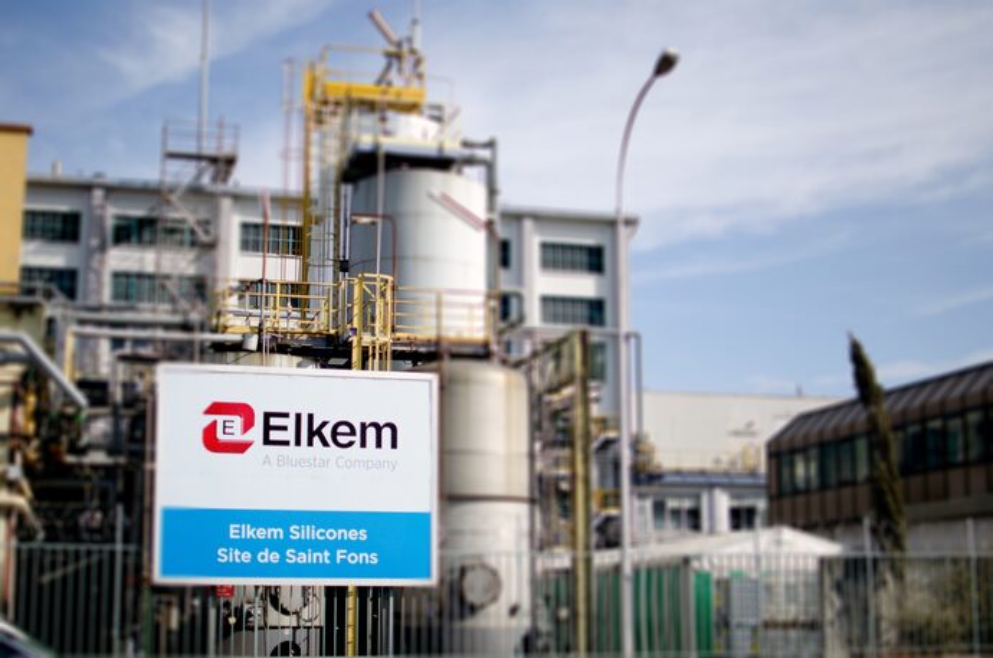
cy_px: 329
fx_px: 1445
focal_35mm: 52
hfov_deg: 37.9
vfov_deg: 25.6
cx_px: 496
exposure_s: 1/4000
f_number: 1.8
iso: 100
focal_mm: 35
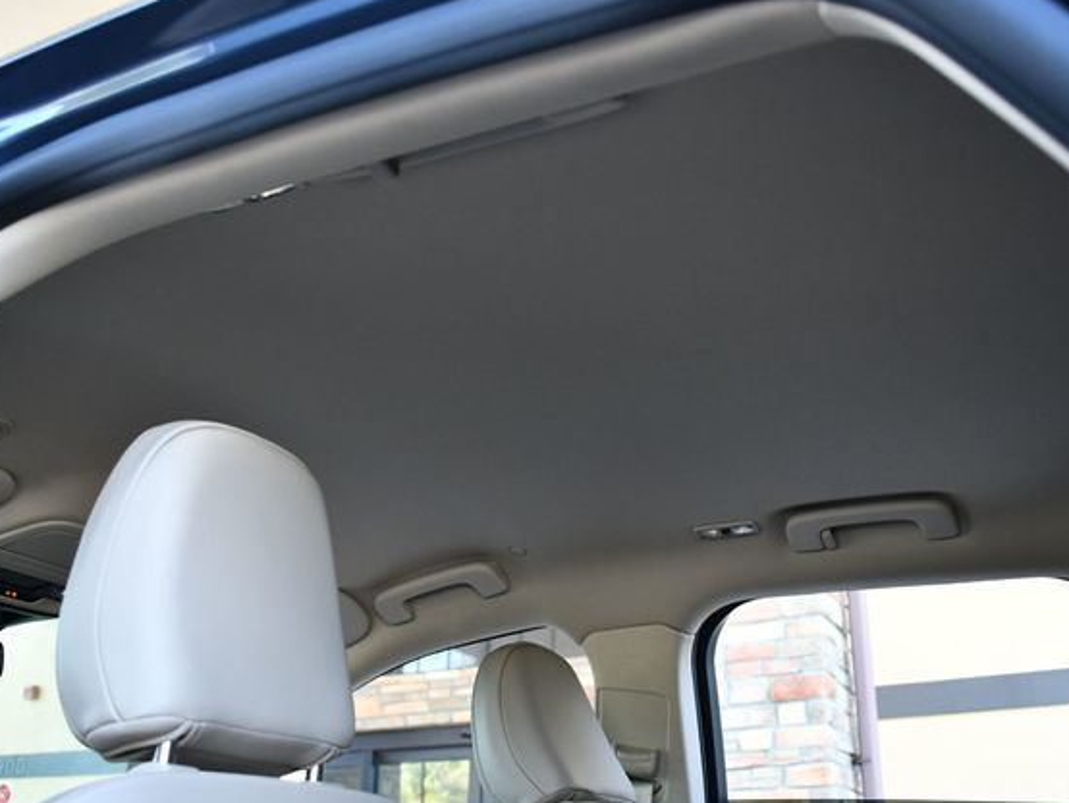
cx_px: 573
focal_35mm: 40
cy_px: 403
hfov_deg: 46.7
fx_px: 1236
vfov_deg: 36.0
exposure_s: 1/250
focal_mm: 18
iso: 560
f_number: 3.5
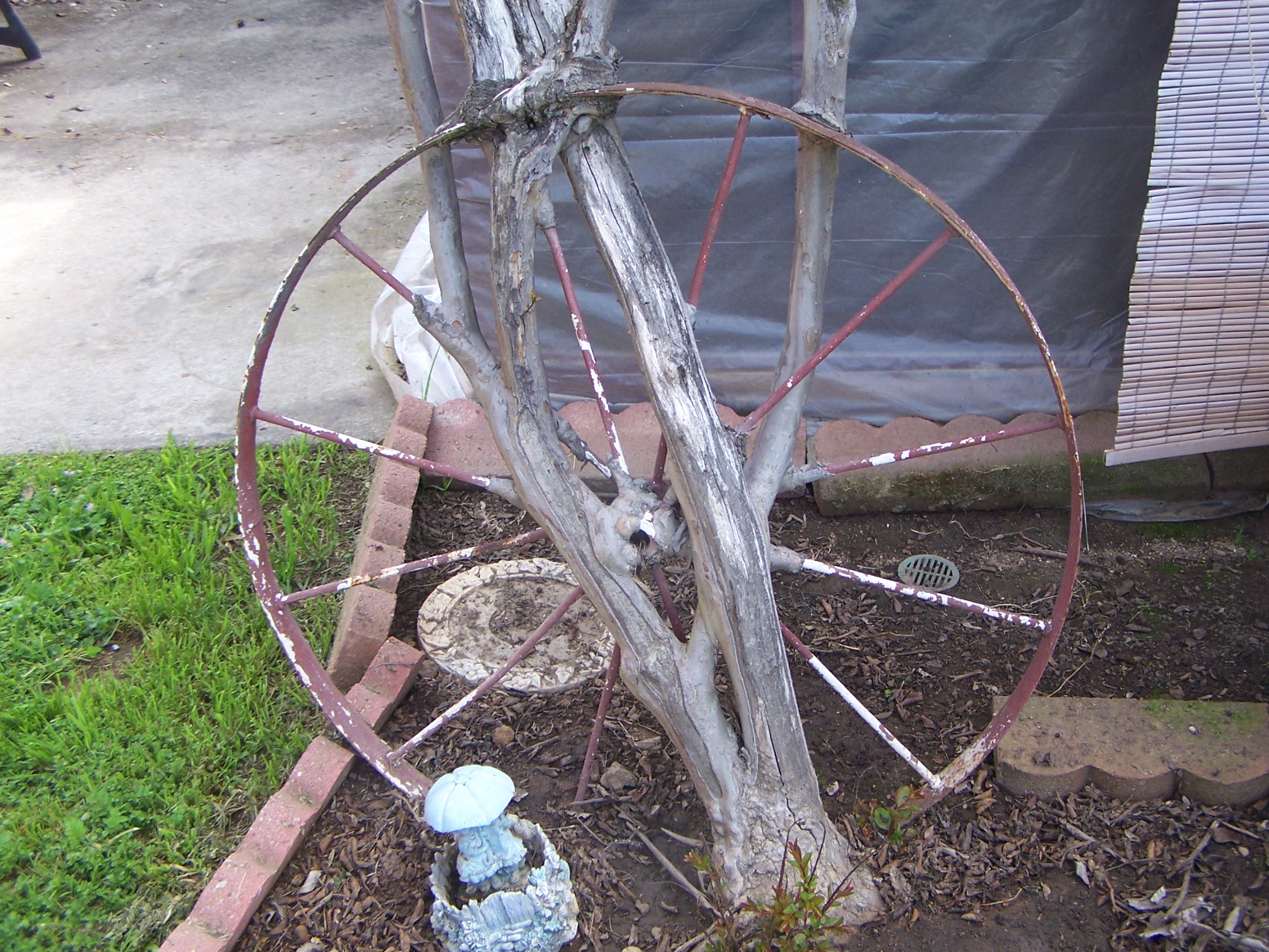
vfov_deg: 37.7
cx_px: 634
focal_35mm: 38
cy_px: 476
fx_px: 1393
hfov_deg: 49.0
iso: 80
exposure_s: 1/90
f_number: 2.8
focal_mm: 6.3
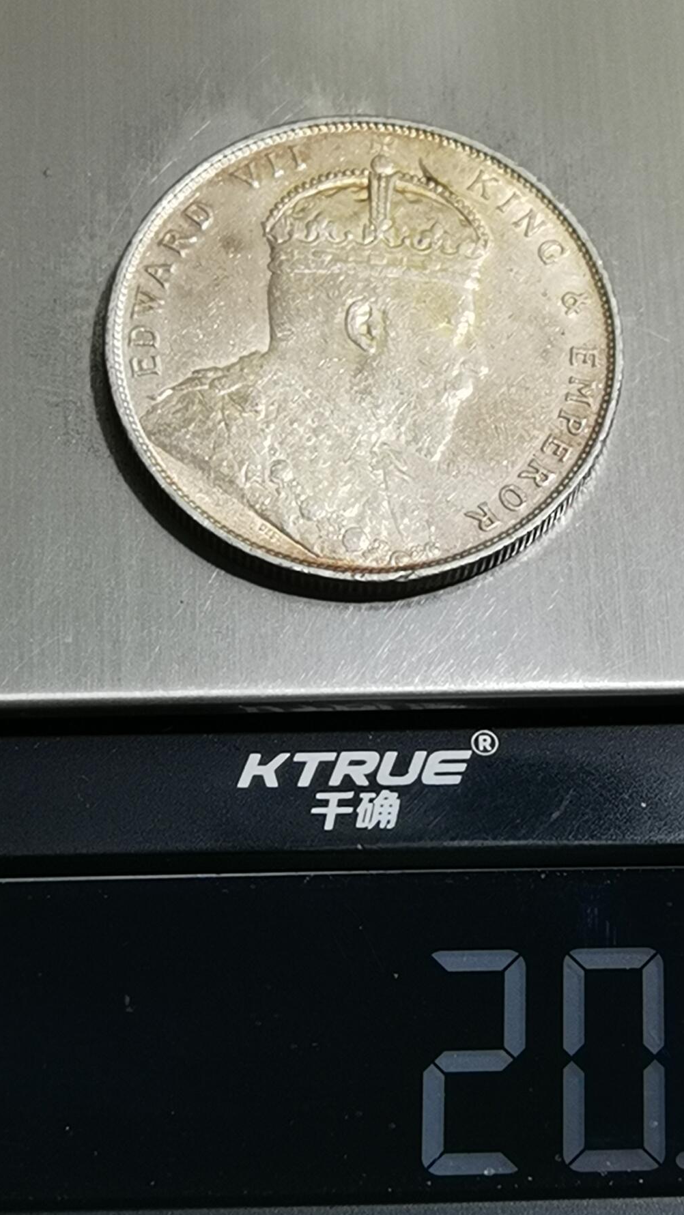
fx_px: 3159
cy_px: 613
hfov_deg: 12.3
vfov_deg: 21.8
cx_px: 448
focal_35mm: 98
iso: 100
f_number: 1.9
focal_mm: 6.67
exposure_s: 1/100
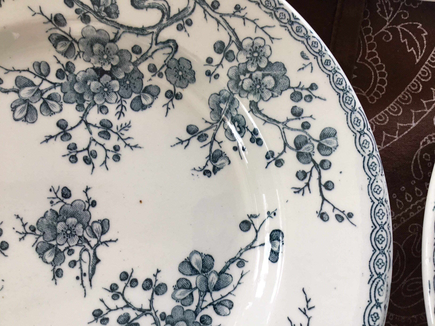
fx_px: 390
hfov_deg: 58.4
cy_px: 163
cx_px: 218
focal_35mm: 31
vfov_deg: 45.4
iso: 32
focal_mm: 3.3
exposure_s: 1/50
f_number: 2.4
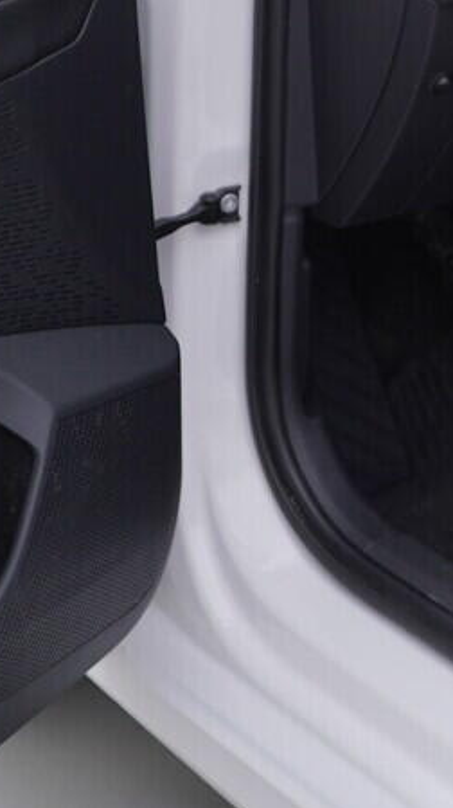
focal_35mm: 121
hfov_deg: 9.9
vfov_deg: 17.3
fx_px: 2588
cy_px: -16
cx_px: 493
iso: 125
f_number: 4
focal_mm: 24
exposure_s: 1/80
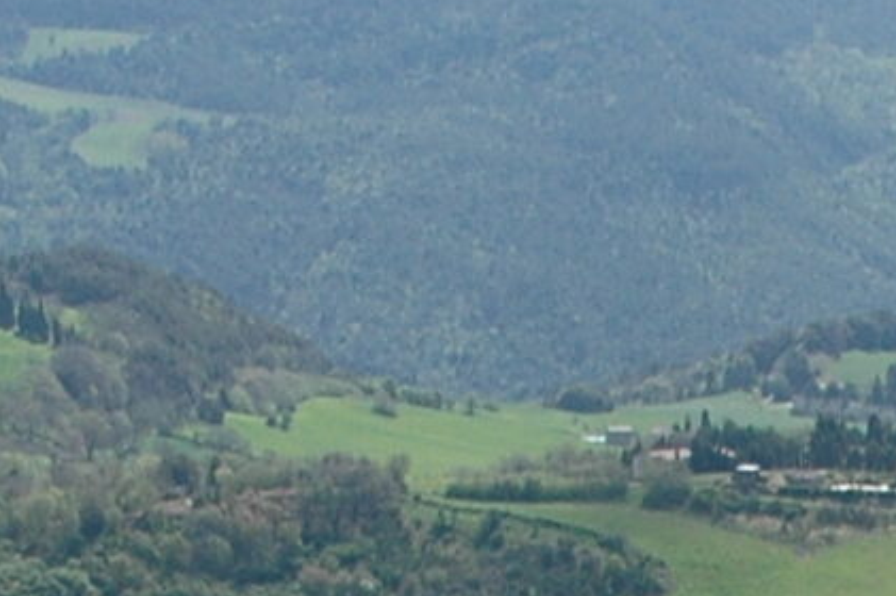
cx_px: 1358
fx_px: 7039
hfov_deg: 7.2
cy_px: 1760
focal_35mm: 283
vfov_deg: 4.6
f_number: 11
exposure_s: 1/500
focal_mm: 31
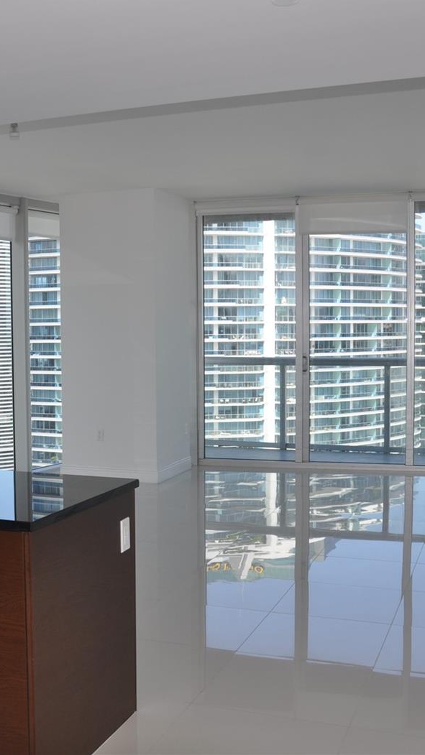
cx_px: 105
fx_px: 862
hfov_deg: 27.3
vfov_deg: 47.4
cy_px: 374
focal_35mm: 43
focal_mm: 18
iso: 200
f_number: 5.6
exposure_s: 1/200
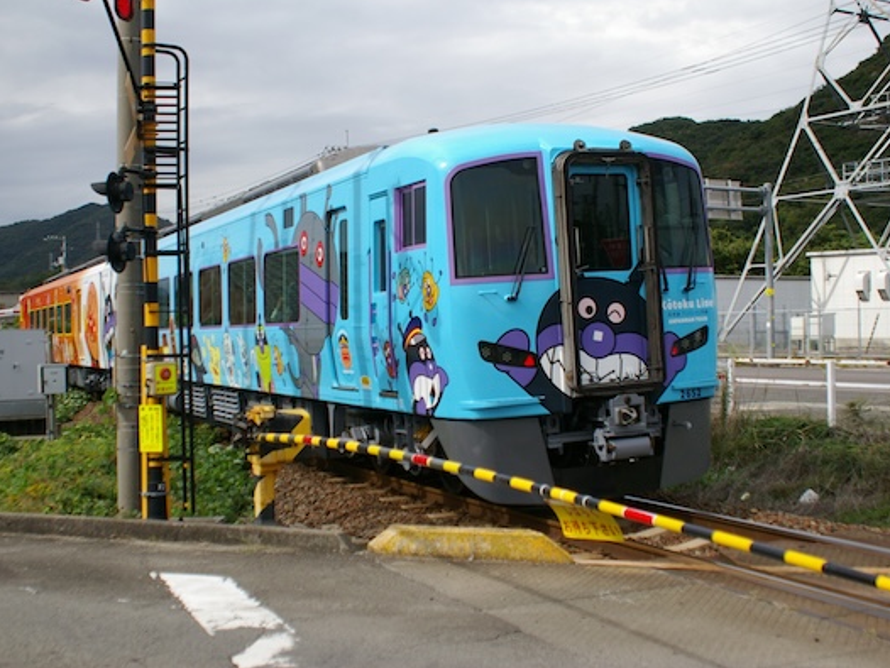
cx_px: 450
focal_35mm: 46
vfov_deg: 31.5
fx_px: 1183
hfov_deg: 41.2
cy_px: 332
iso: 400
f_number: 4
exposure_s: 1/4000
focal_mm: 28
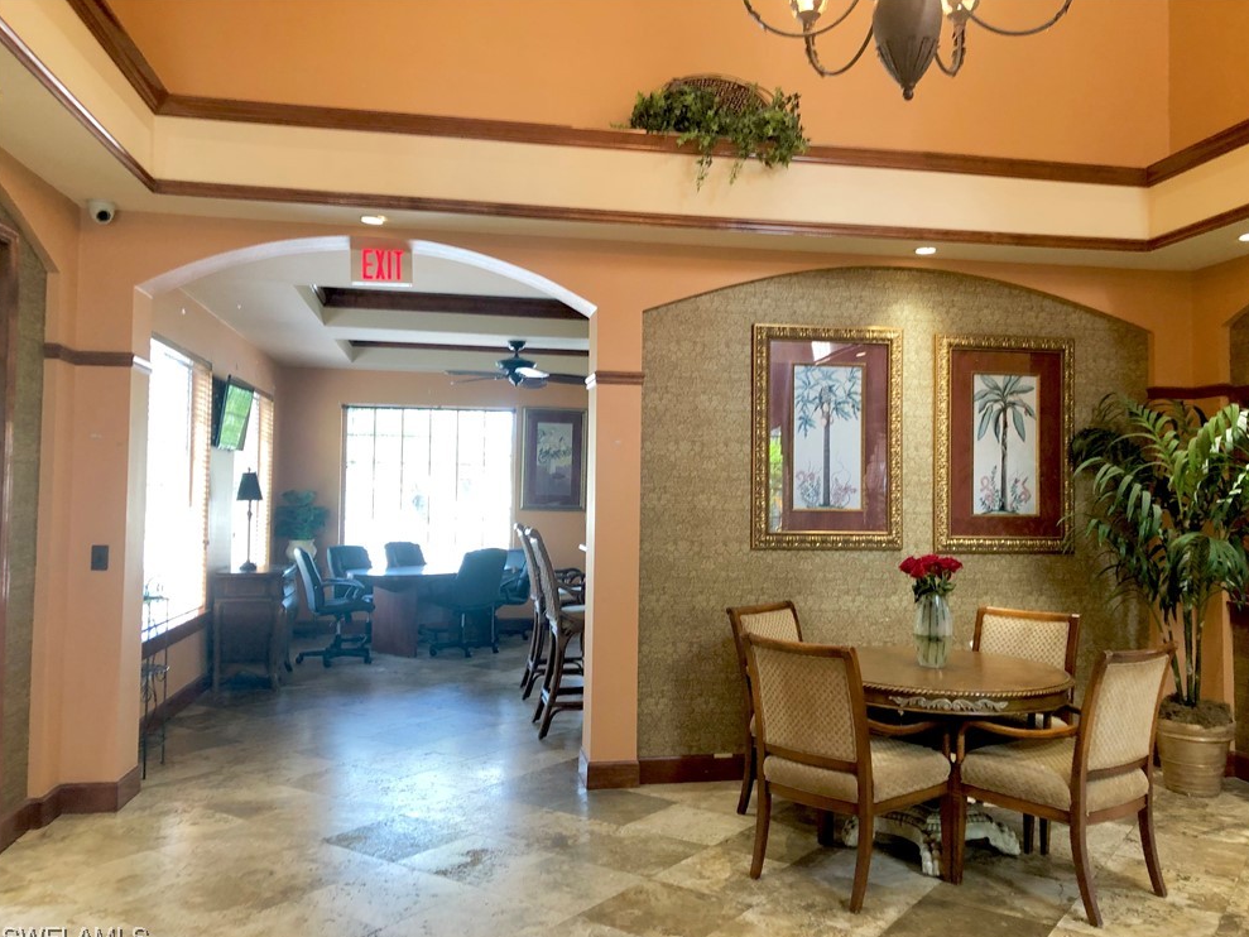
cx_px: 640
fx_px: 1046
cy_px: 481
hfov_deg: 61.6
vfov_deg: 48.2
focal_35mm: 29
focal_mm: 3.99
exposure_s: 1/24
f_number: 1.8
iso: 40
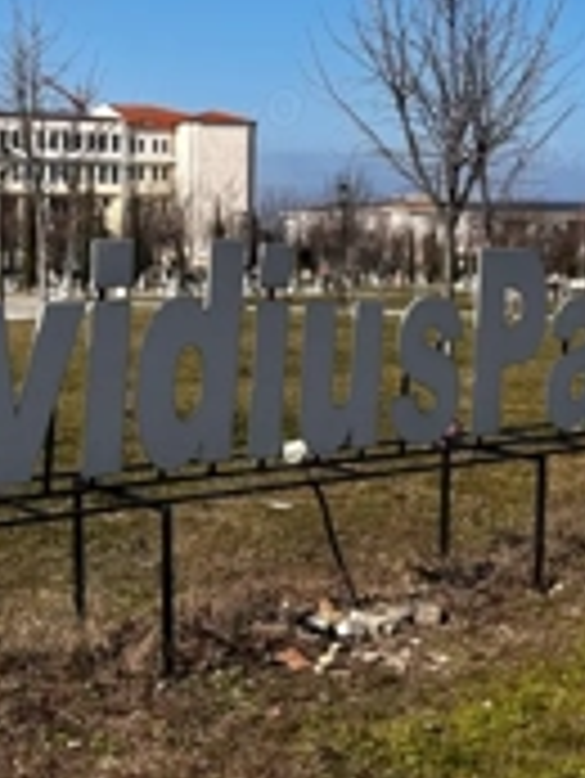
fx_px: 1350
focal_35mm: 60
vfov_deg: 31.9
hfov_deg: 24.4
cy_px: 247
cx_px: 248
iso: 50
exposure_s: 1/4115
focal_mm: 5.7
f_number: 1.5
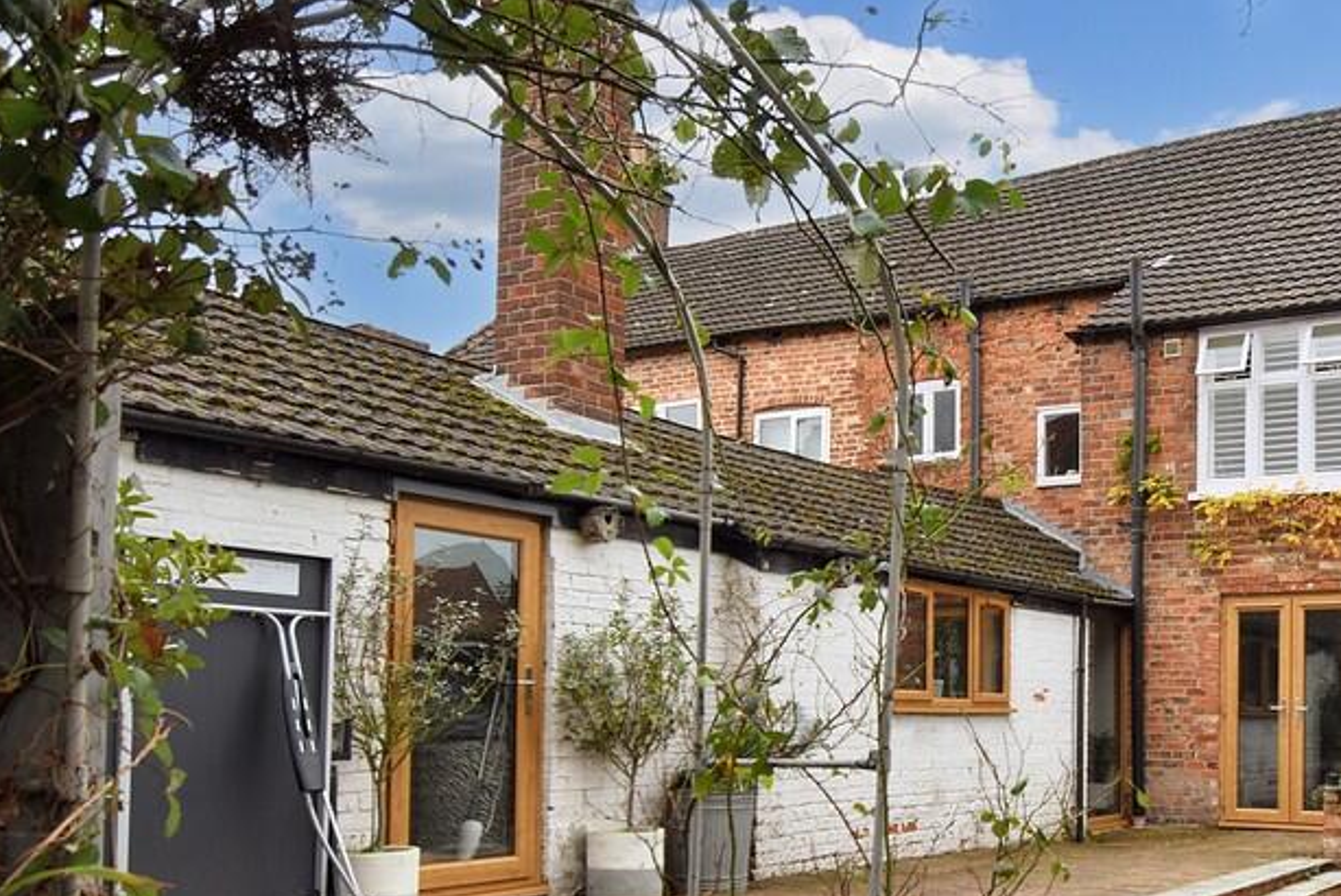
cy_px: 674
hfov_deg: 51.8
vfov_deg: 37.0
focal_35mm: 35
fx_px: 1304
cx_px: 1026
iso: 100
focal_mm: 14
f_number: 6.3
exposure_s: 1/160
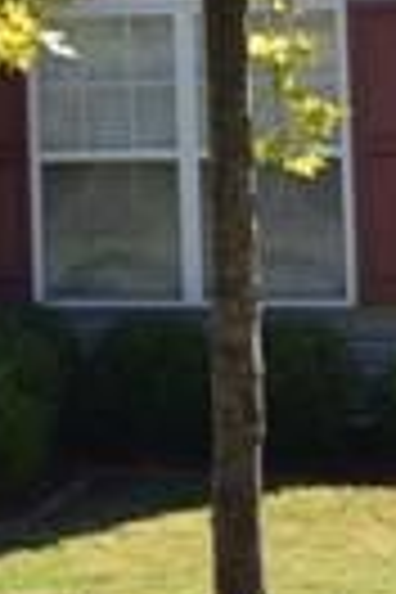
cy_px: -106
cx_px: -518
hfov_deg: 7.4
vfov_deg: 11.6
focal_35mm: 174
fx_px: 2871
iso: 100
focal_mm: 24
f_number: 6.3
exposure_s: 1/160
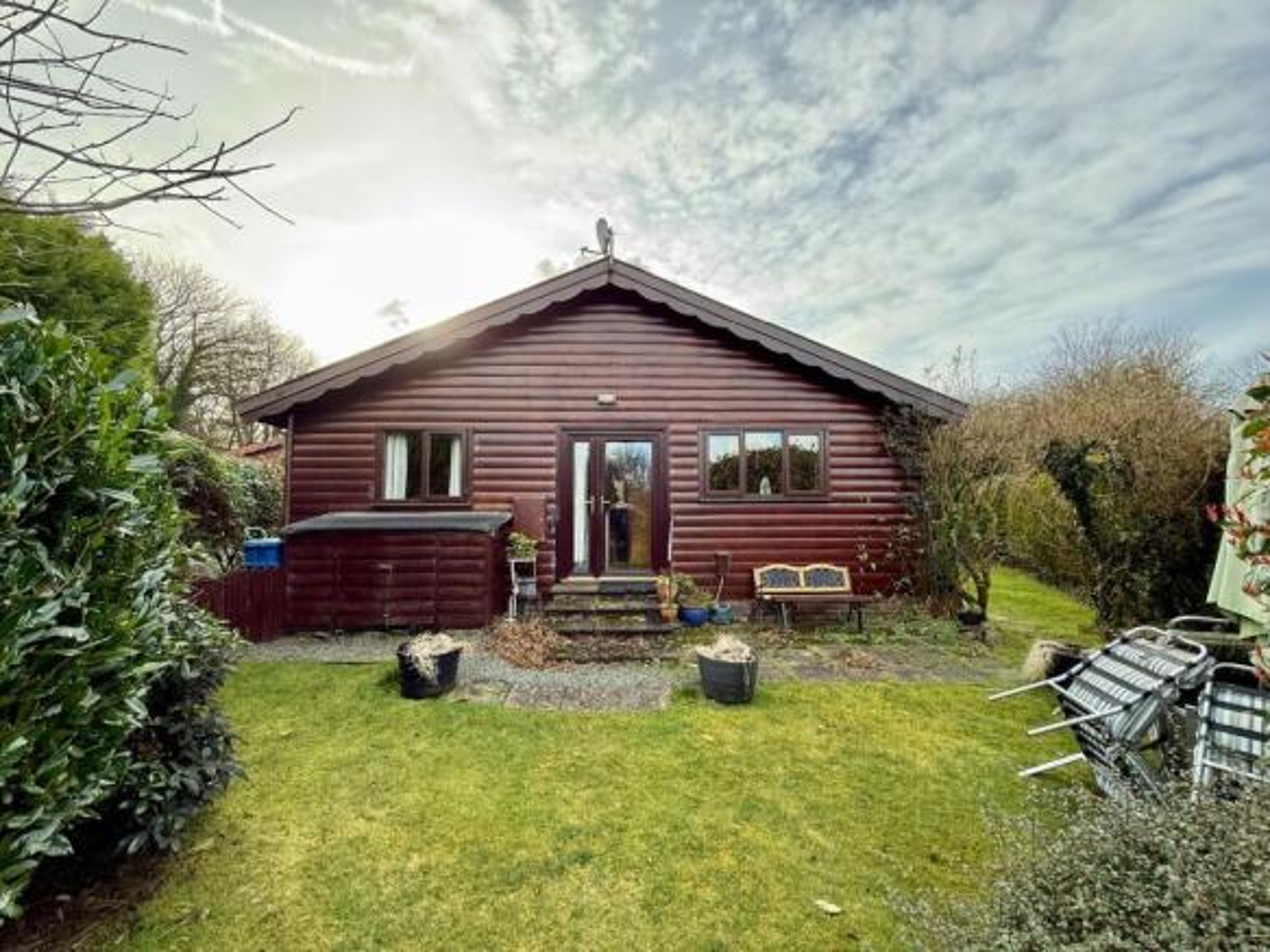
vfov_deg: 85.7
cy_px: 476
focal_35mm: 14
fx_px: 514
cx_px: 635
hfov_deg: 102.1
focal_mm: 2.22
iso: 64
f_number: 2.2
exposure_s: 1/243
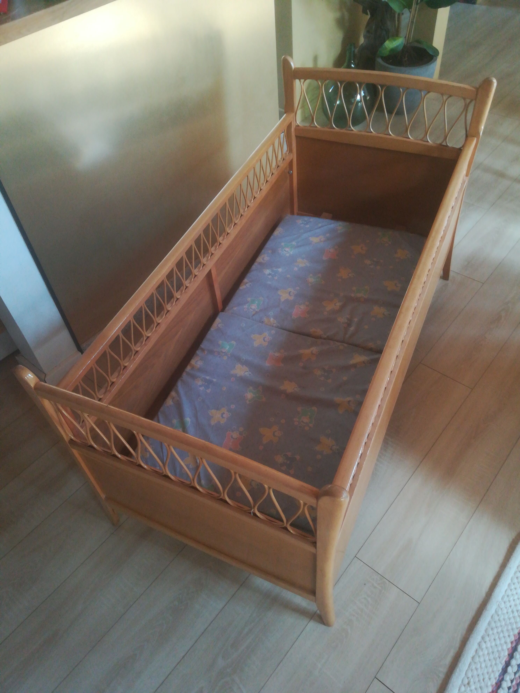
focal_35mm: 26
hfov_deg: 53.1
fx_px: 521
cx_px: 260
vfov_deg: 67.3
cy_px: 346
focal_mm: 3.83
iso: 200
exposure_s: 1/33.3
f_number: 2.2
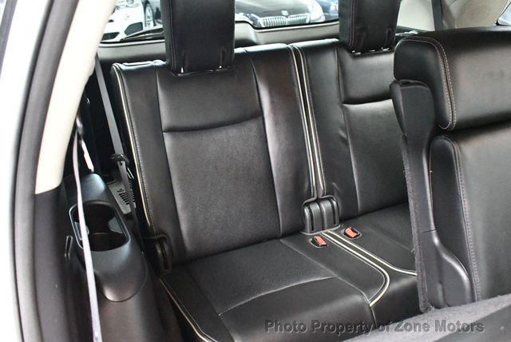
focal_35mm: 36
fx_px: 511
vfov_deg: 36.9
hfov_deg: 53.1
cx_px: 256
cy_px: 171
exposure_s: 1/50
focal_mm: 18
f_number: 3.5
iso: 12800
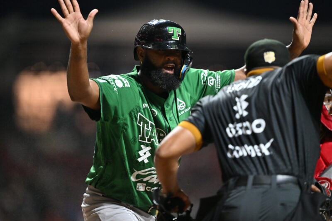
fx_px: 3688
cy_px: 110
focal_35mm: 400
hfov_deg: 5.2
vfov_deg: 3.4
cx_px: 166
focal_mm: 400
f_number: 2.8
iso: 3200
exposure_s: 1/800
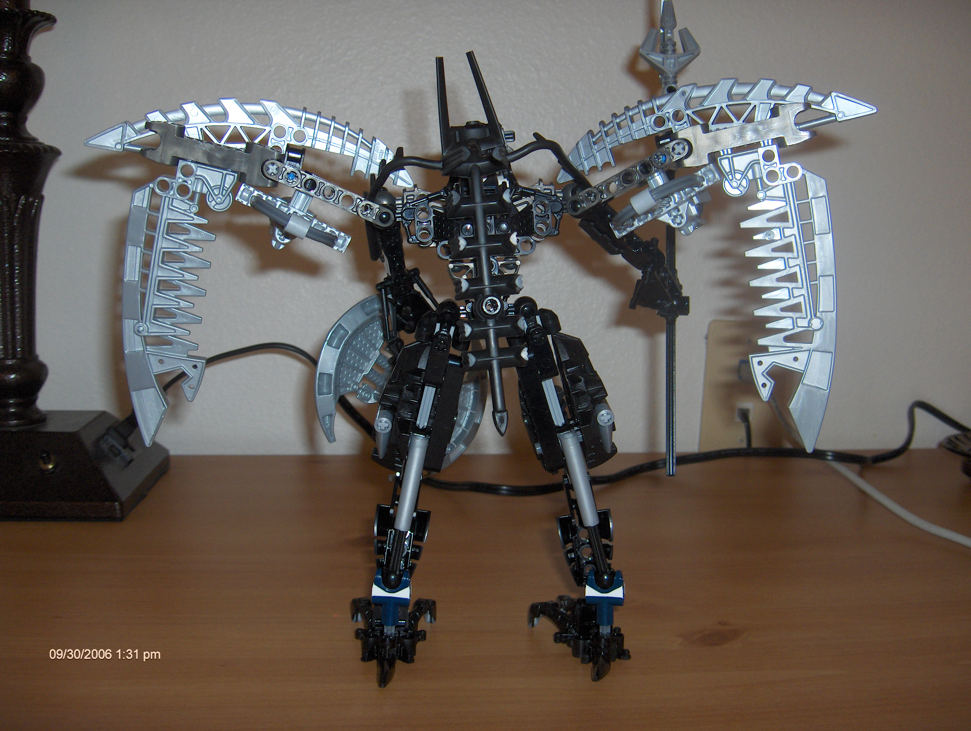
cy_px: 366
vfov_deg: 36.9
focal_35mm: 39
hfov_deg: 47.8
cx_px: 486
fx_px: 1096
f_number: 2.8
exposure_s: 1/60
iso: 100
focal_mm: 8
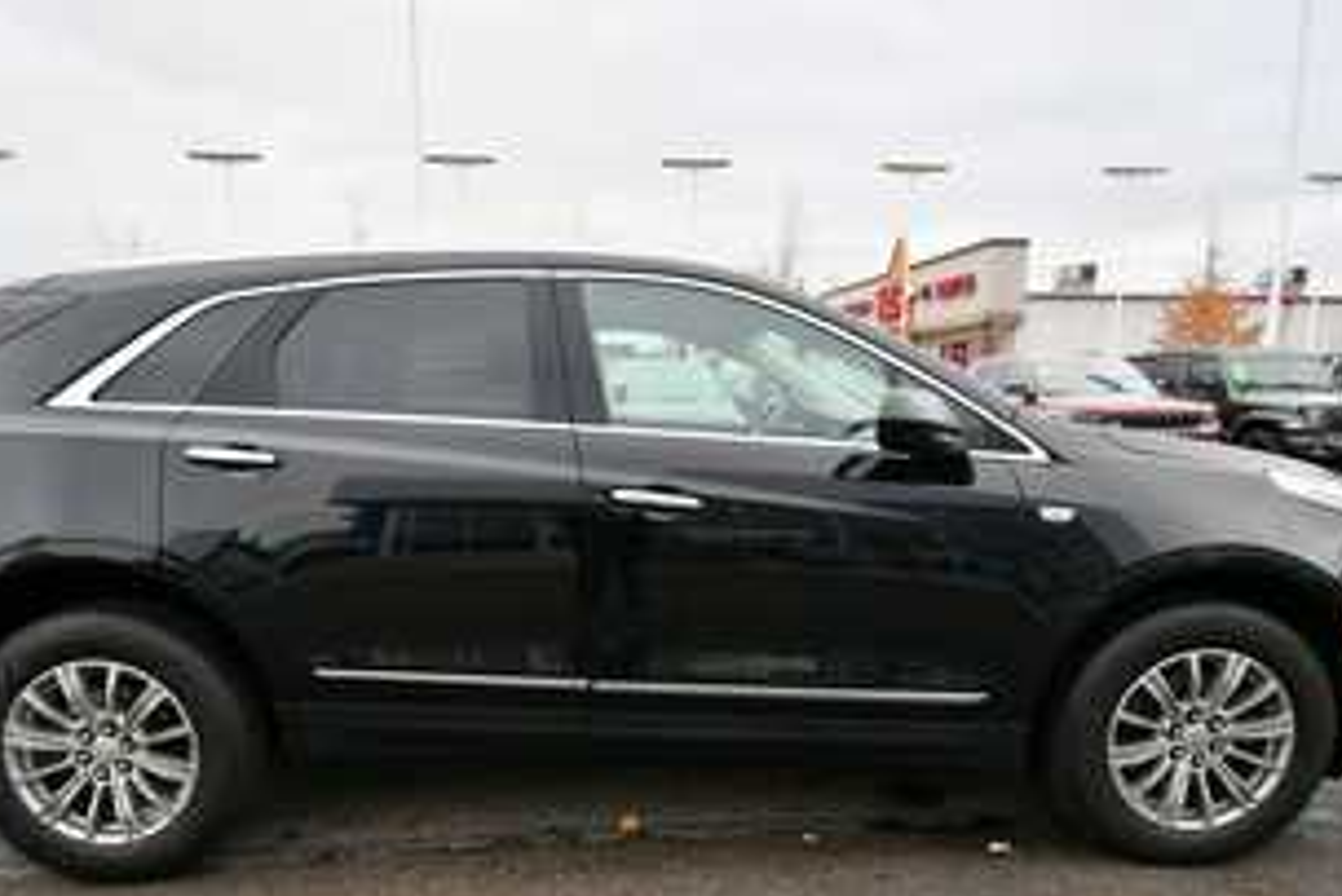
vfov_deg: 50.6
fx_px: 932
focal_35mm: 25
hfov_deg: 71.4
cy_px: 580
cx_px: 627
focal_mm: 13
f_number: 5.6
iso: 360
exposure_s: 1/250
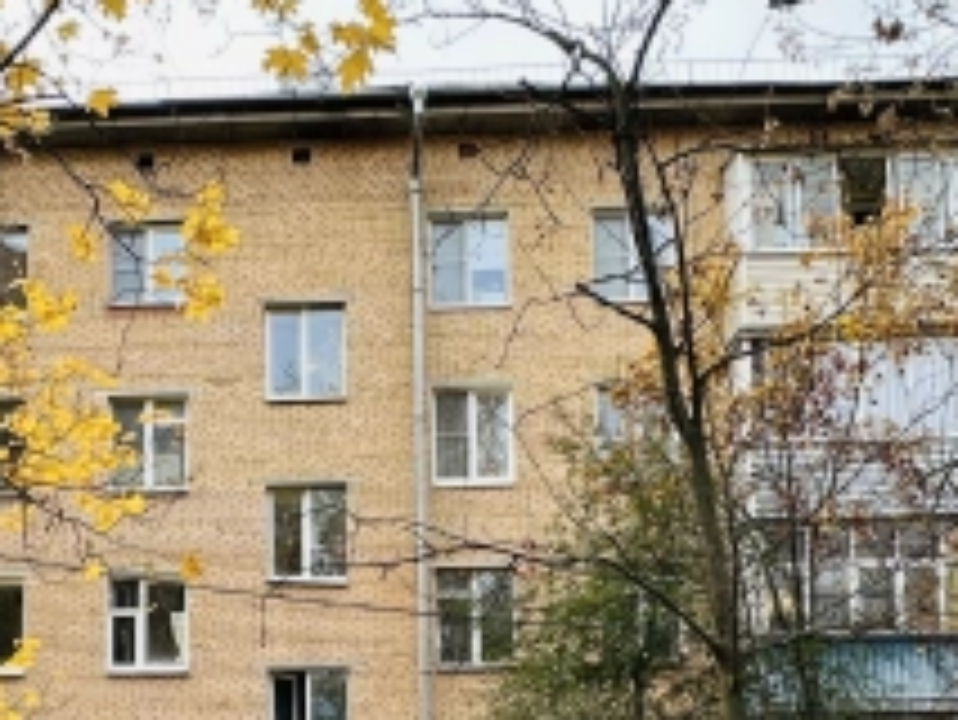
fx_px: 1135
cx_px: 225
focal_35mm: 41
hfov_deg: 44.1
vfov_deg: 31.0
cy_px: 810
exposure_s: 1/213
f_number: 2.2
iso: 40
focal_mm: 2.22
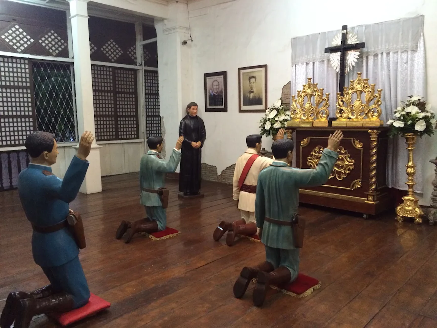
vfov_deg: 48.2
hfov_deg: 61.6
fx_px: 366
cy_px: 164
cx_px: 218
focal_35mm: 29
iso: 320
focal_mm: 4.15
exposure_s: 1/30
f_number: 2.2
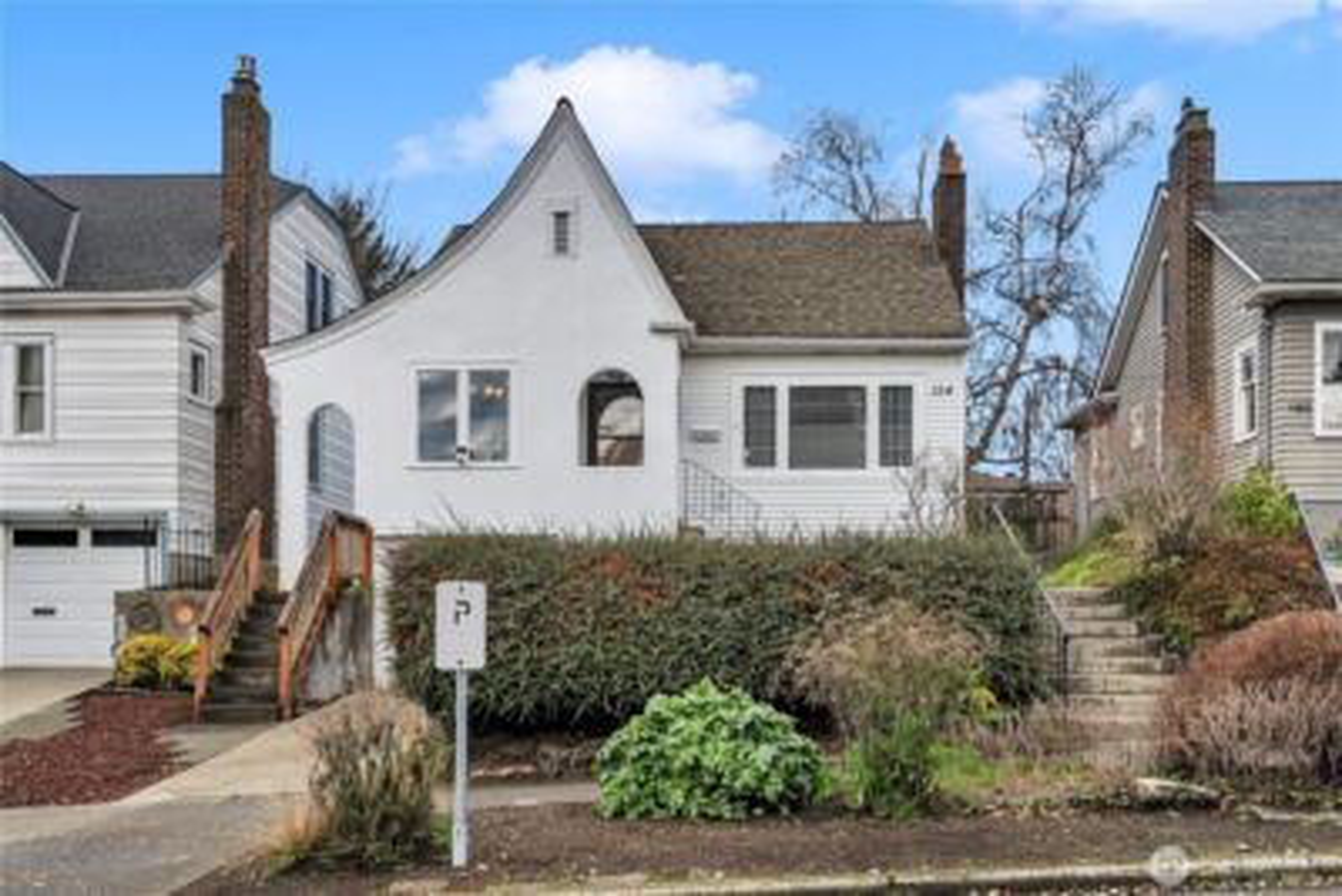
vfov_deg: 37.9
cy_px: 448
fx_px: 1305
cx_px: 671
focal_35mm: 35
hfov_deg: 54.4
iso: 100
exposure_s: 1/200
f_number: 8
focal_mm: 35
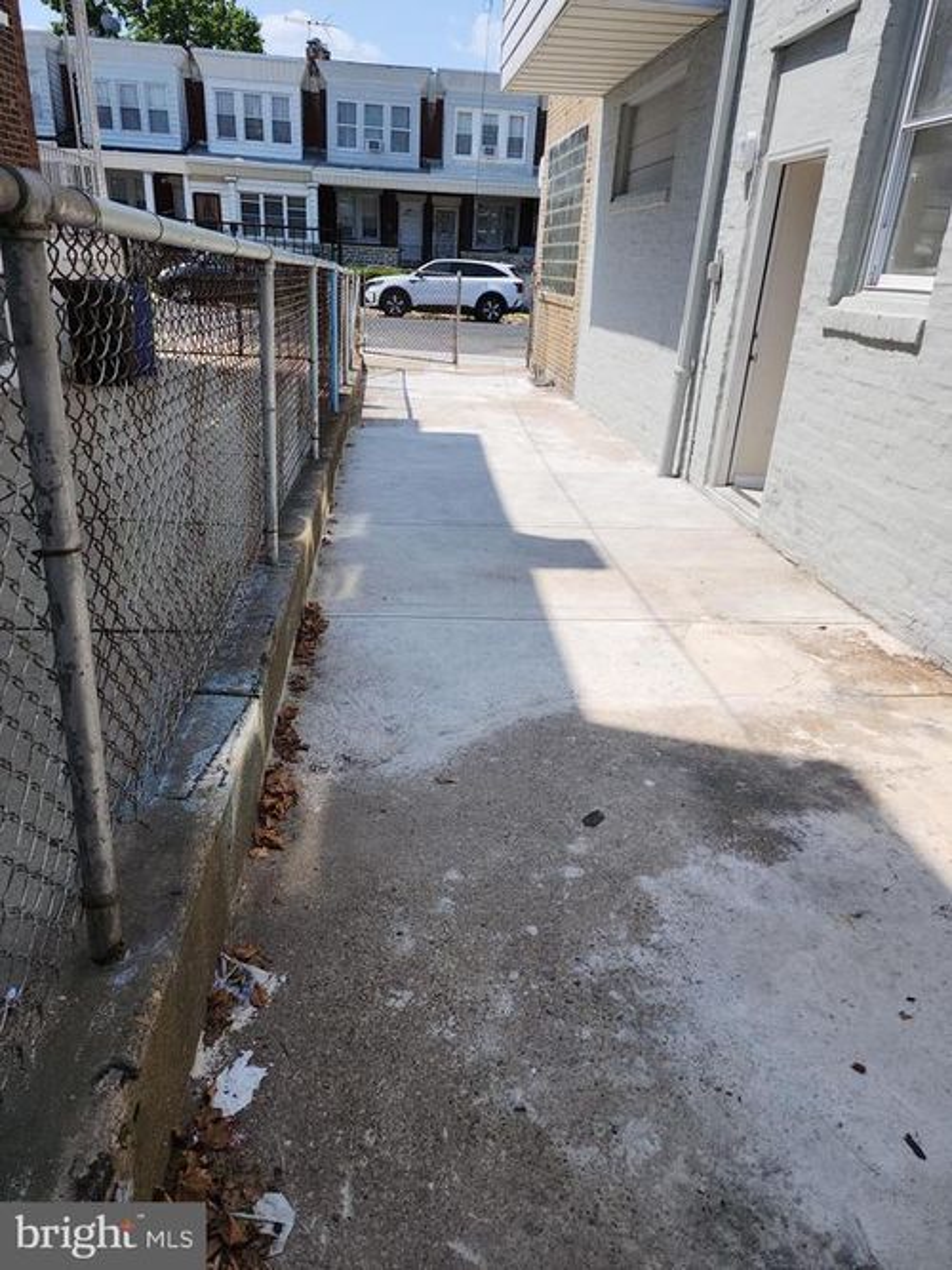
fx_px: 844
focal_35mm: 23
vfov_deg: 73.9
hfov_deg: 58.9
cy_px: 635
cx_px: 476
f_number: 1.8
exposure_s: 1/1027
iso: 12
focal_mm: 6.4
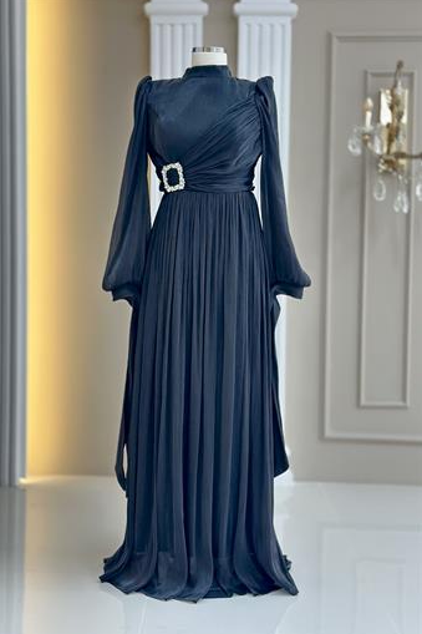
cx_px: 181
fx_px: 897
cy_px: 319
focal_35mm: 51
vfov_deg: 38.9
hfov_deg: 26.4
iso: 100
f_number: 1.78
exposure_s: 1/162
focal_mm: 6.86
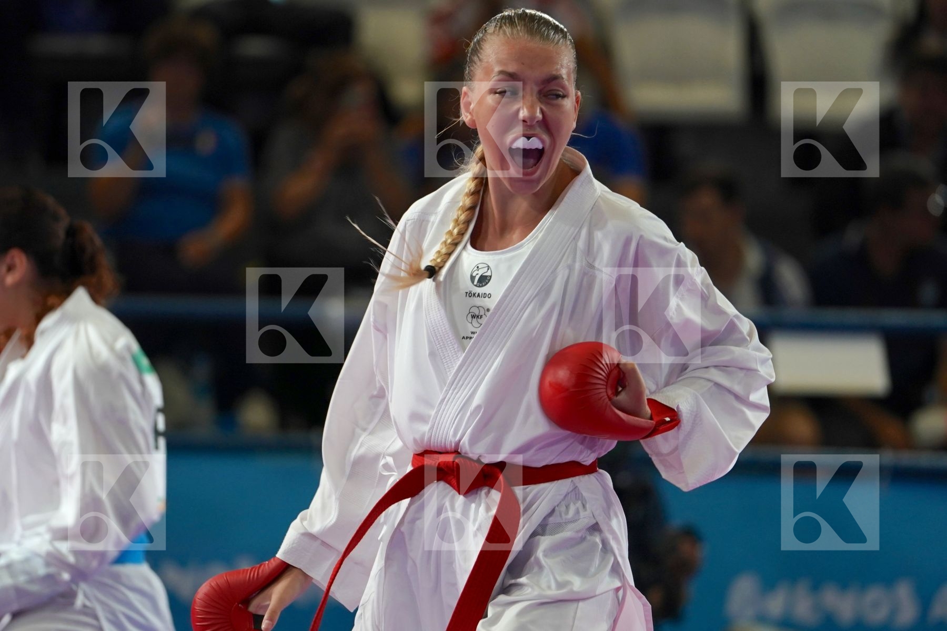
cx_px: 474
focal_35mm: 300
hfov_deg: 6.9
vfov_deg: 4.6
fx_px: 7891
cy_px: 316
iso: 640
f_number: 2.8
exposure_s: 1/1000
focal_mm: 200
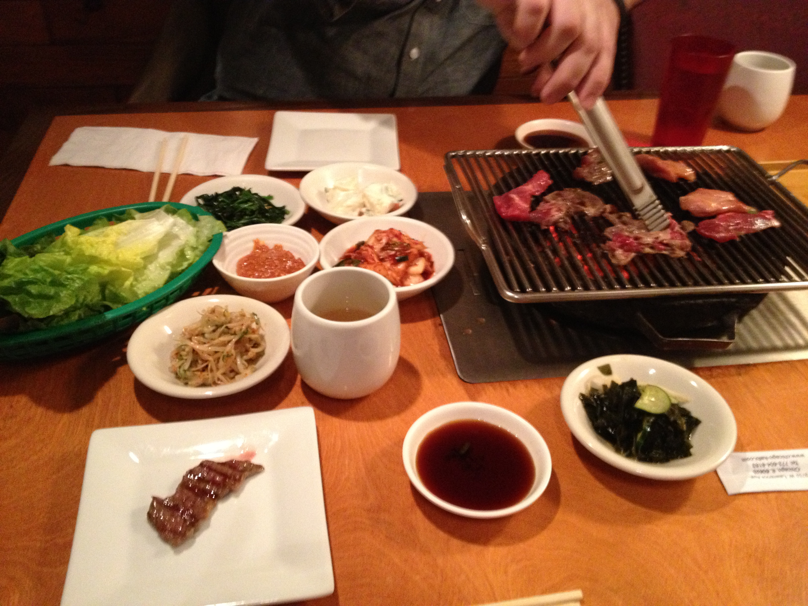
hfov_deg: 52.6
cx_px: 404
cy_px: 303
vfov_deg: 40.7
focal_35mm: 35
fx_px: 817
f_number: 2.4
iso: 400
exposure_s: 1/20
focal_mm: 4.28
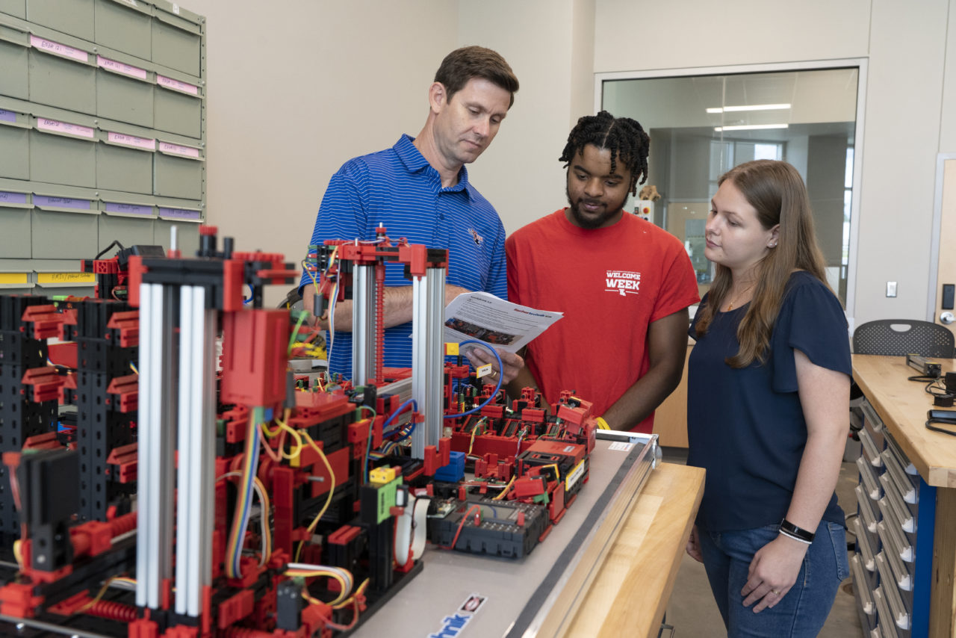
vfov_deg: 42.3
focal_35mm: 31
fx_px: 823
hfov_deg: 60.3
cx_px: 478
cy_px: 319
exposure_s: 1/125
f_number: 7.1
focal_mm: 31
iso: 2000
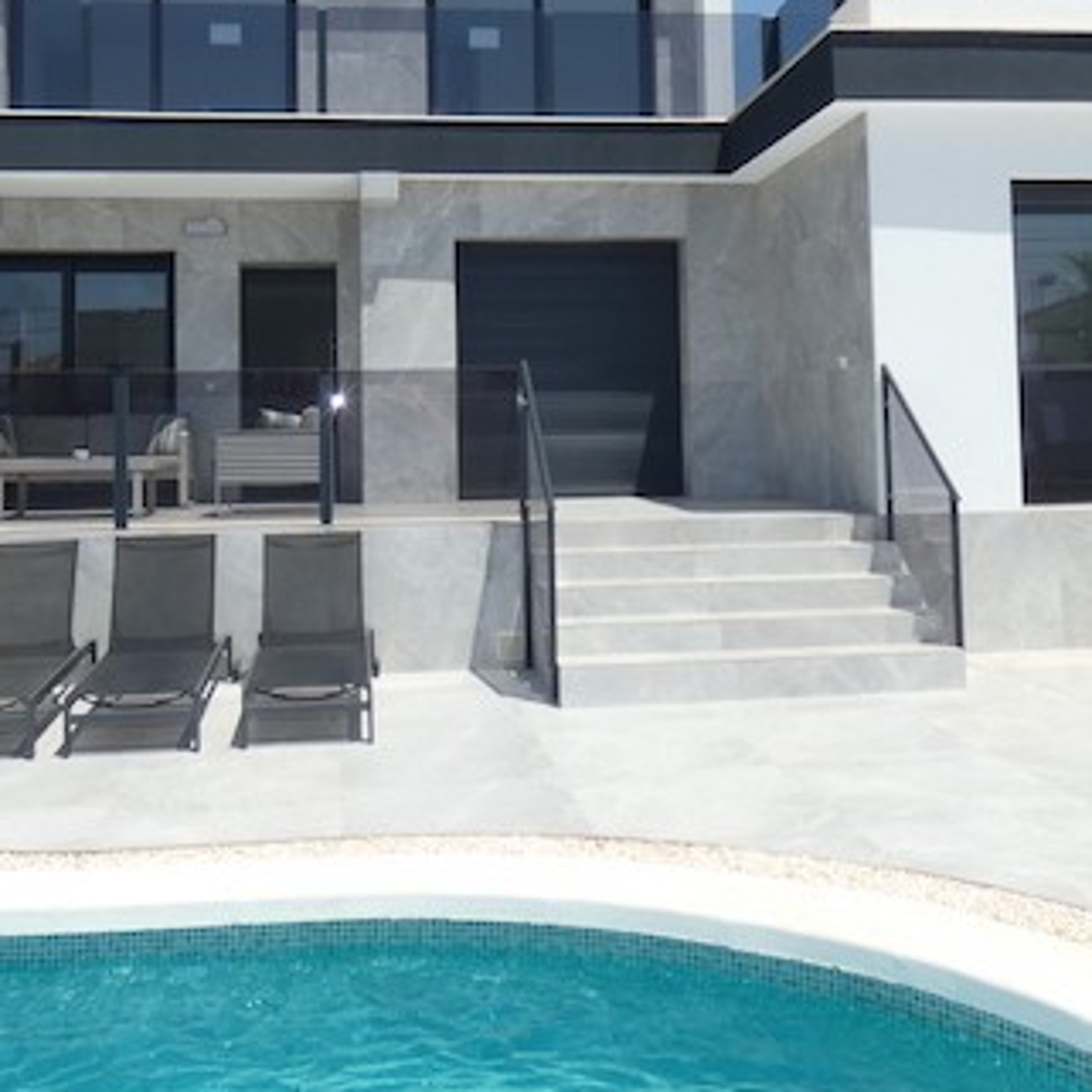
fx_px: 1392
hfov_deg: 42.8
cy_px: 362
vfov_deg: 42.3
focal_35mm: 39
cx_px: 512
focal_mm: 3.6
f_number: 2.8
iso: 80
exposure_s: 1/2000
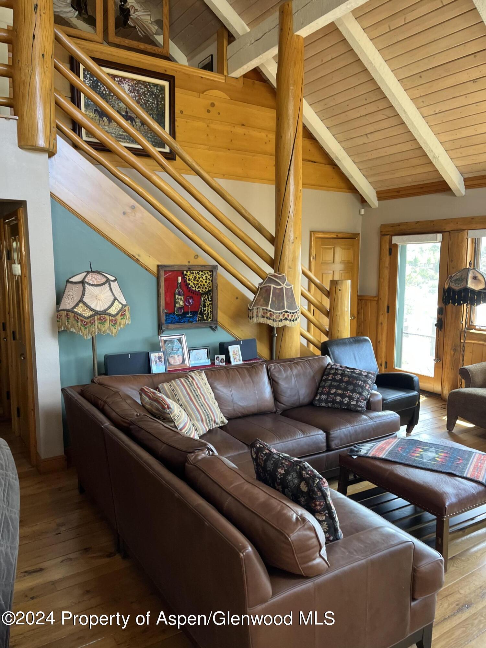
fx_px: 487
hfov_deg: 53.1
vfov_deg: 67.3
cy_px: 324
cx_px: 243
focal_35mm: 26
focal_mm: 5.1
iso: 125
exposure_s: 1/106
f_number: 1.6
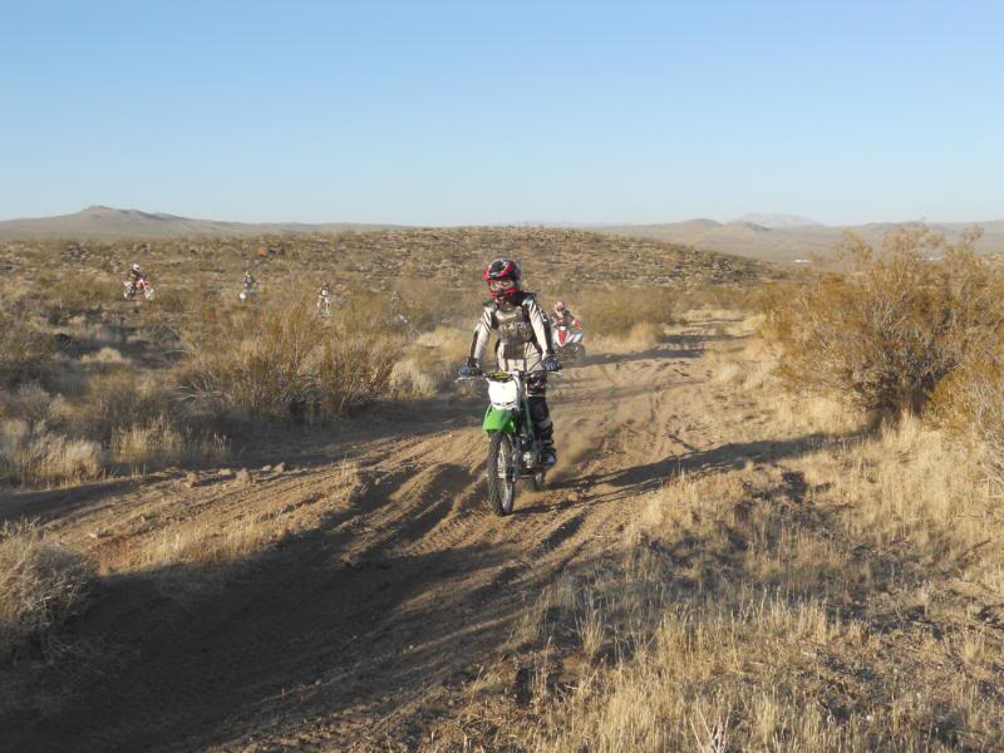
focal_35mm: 46
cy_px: 376
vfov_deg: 31.5
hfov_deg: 41.2
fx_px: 1334
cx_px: 502
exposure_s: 1/500
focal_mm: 8.2
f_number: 4.3
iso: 80
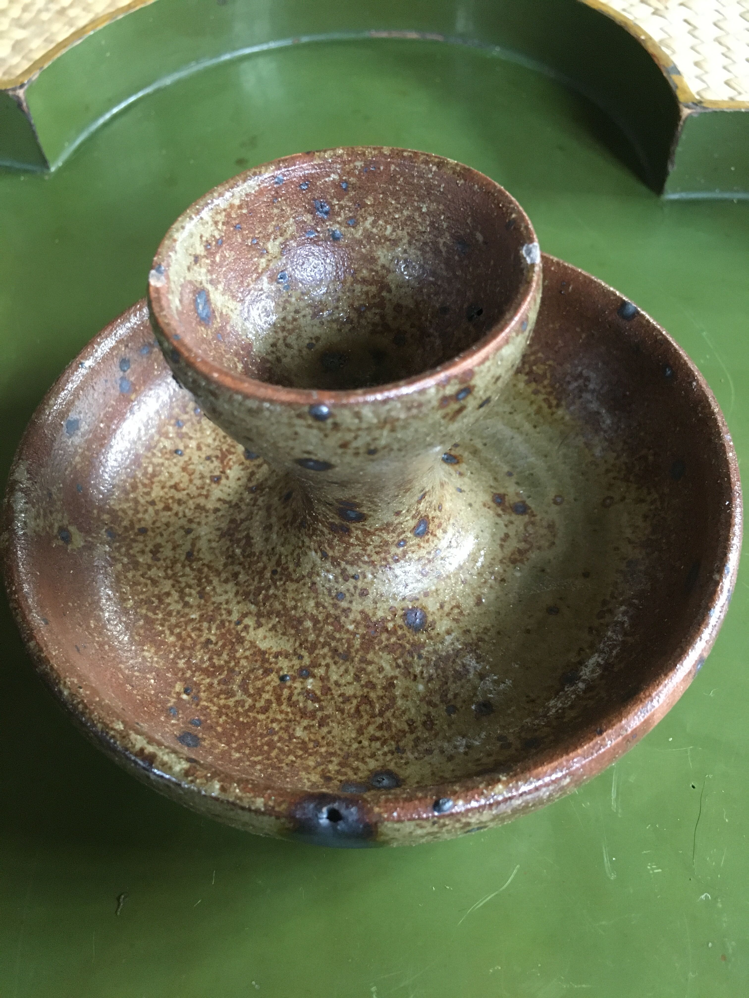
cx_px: 374
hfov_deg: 48.2
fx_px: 837
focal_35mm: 29
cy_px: 499
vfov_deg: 61.7
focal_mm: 4.15
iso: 200
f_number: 2.2
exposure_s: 1/17
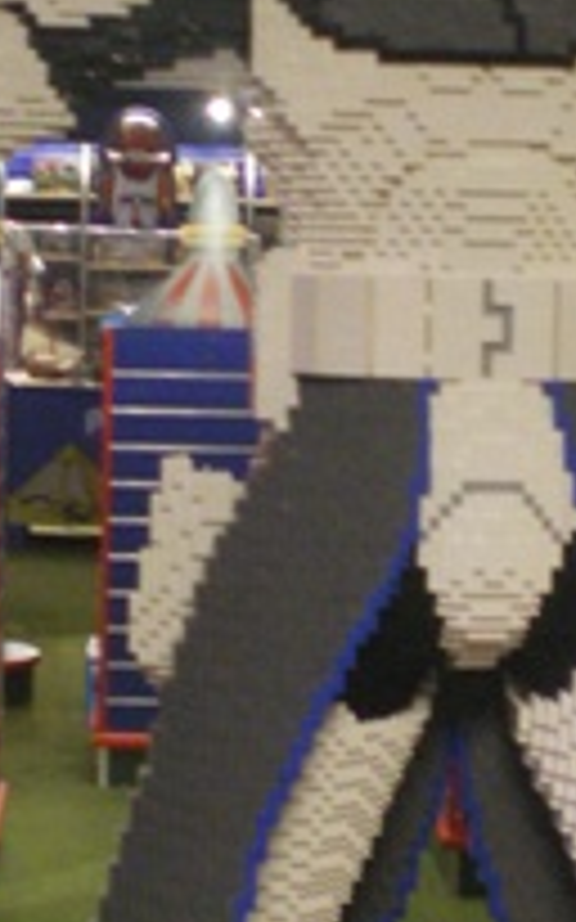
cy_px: 576
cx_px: 450
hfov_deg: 11.1
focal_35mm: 118
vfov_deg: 17.7
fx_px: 2966
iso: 400
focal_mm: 6.3
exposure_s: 1/40
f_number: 3.1
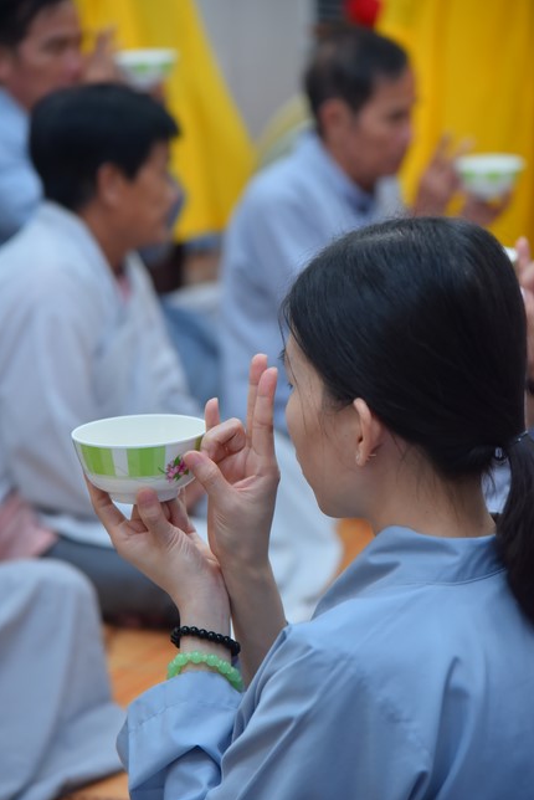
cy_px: 401
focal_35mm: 111
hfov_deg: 12.4
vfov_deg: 18.4
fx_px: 2467
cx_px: 268
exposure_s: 1/160
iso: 1000
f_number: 5
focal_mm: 110
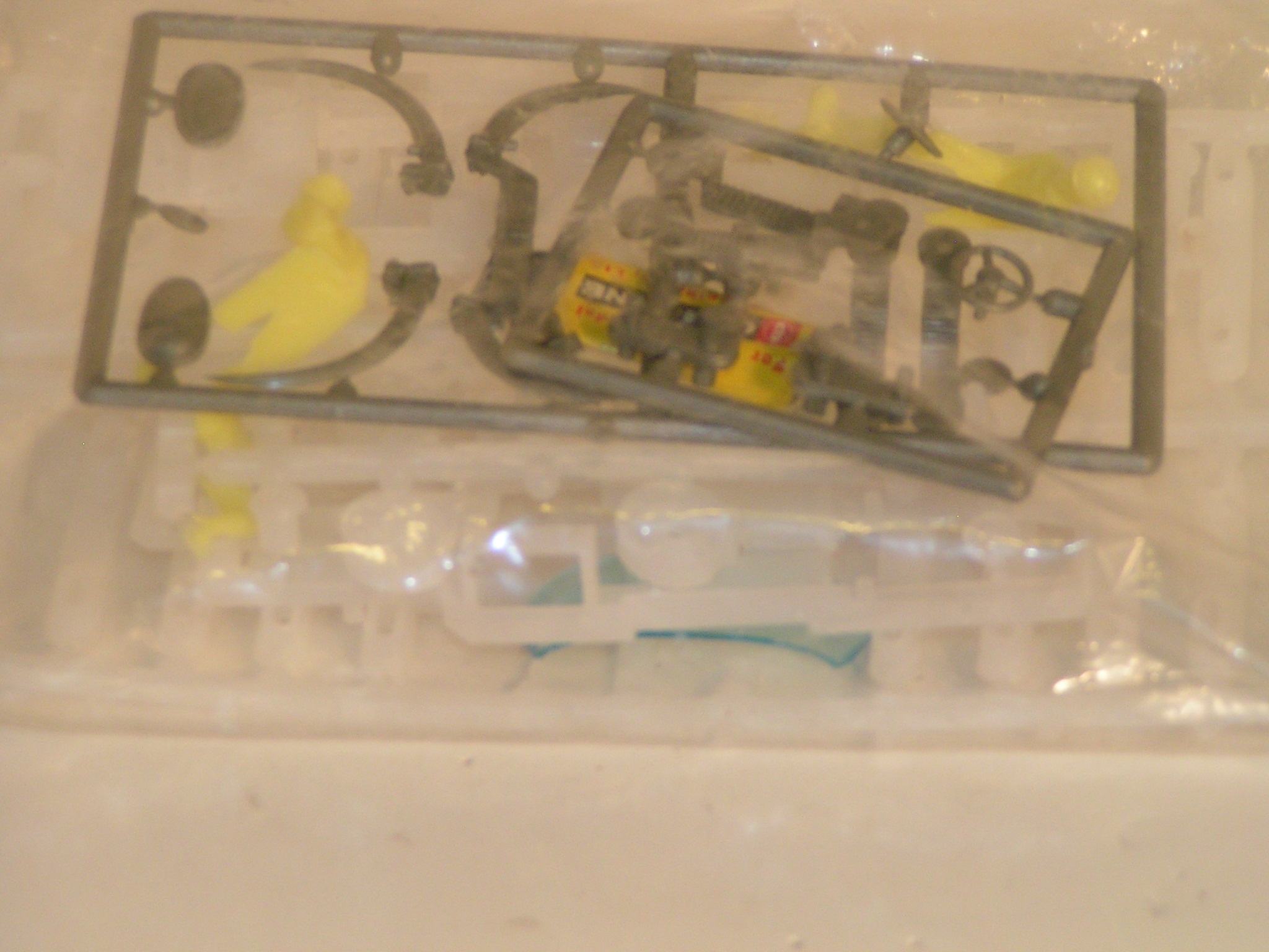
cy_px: 476
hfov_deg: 9.6
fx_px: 7552
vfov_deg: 7.2
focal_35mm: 206
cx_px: 634
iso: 125
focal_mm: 31.5
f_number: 3.5
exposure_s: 1/250
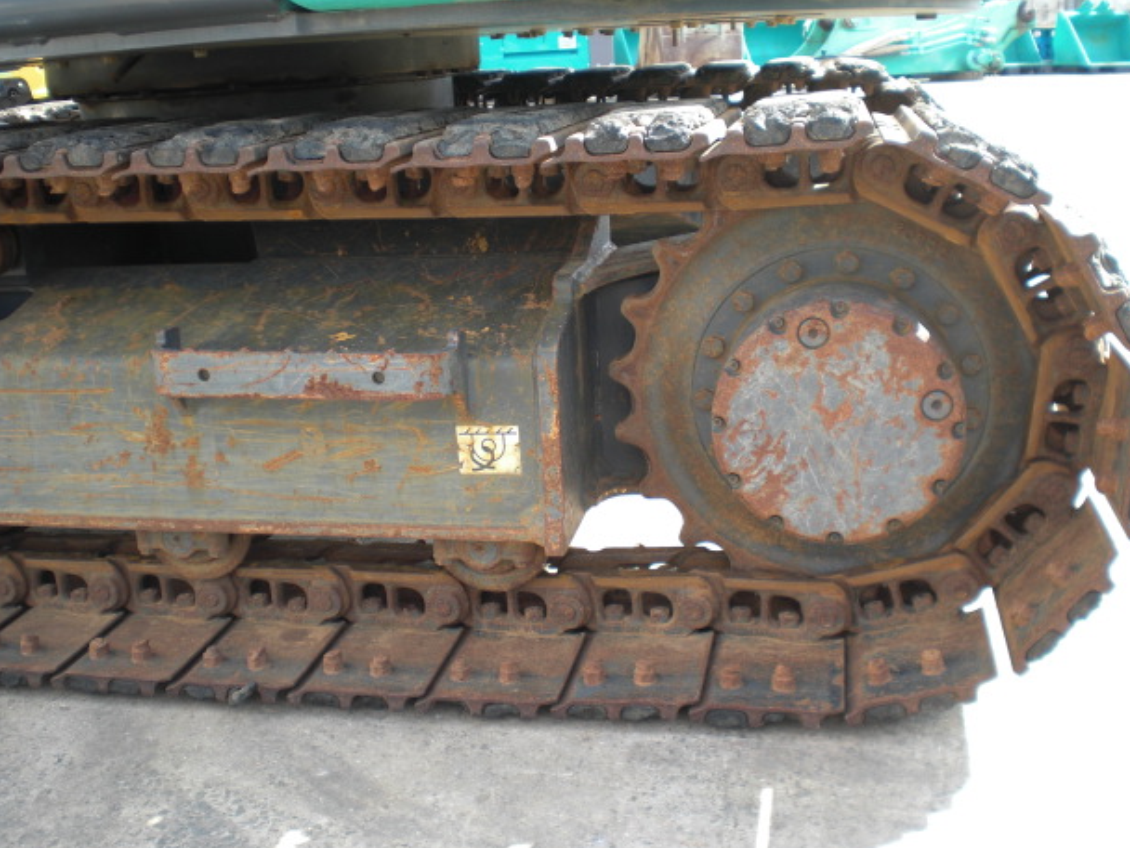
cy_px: 430
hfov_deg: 46.8
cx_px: 591
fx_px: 1306
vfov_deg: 36.0
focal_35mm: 40
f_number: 3.1
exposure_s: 1/100
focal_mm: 6.3
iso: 64
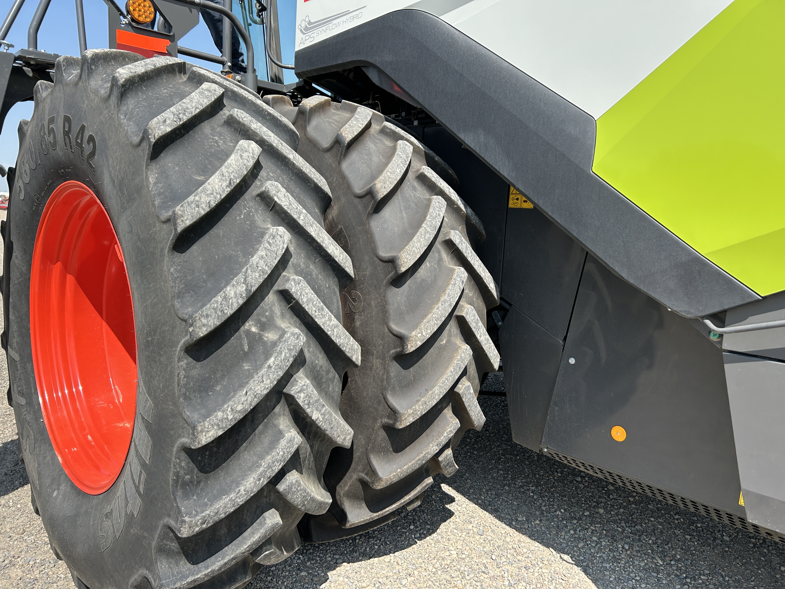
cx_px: 392
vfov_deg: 53.1
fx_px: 590
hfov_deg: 67.3
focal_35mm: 26
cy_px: 294
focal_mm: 5.7
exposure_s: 1/1934
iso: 50
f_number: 1.5
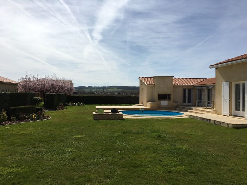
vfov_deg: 48.2
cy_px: 92
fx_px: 207
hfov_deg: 61.7
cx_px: 124
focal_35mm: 29
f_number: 2.2
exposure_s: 1/3663
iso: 25
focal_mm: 4.15
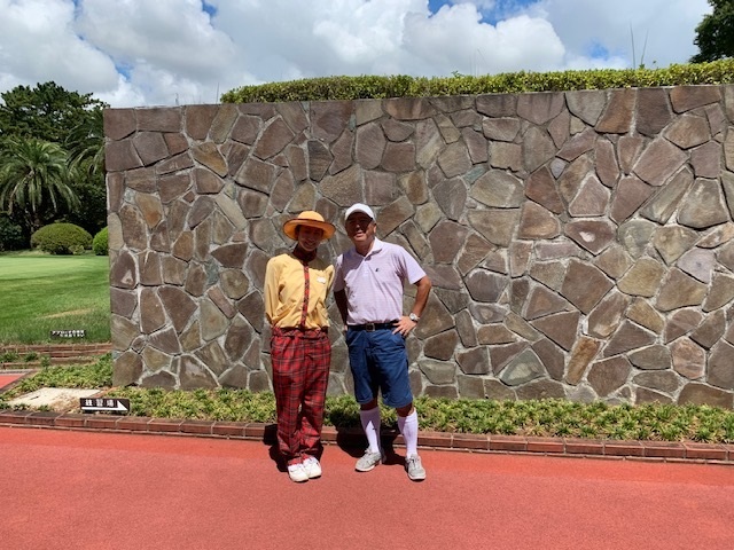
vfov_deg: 53.1
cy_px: 275
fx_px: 551
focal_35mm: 26
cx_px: 367
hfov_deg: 67.3
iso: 25
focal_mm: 4.25
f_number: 1.8
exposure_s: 1/2309
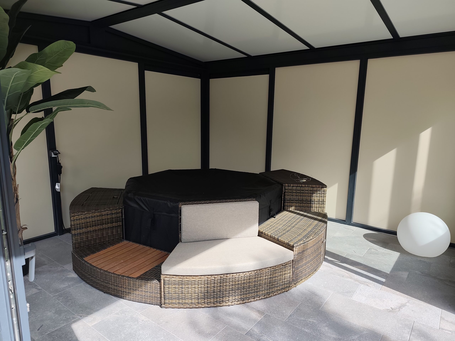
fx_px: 302
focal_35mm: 23
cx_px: 228
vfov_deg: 58.9
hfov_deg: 73.9
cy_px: 170
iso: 50
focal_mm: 6.19
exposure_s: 1/423
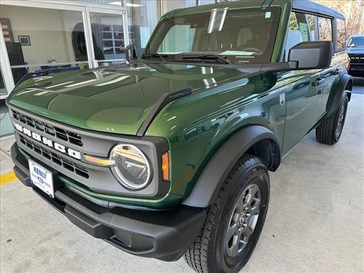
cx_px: 182
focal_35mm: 24
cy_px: 136
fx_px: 252
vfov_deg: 56.8
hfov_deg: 71.6
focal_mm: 6.86
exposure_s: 1/120
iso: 64
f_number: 1.78
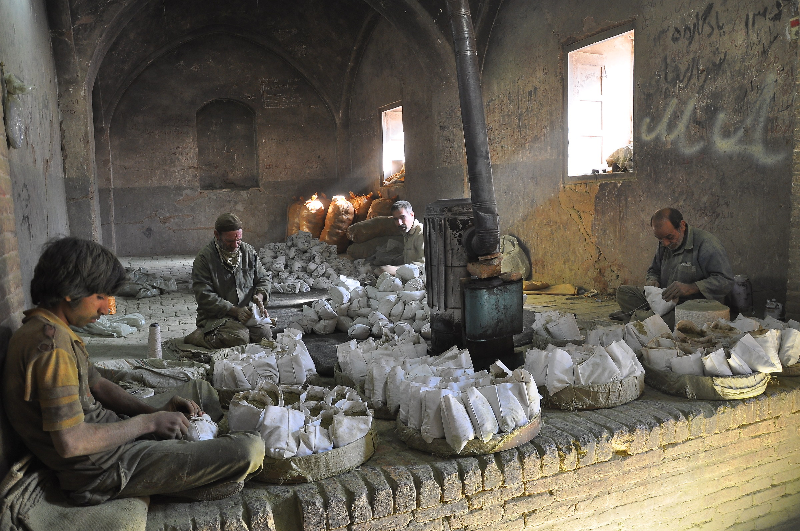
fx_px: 599
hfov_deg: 67.4
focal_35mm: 27
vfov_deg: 47.8
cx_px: 400
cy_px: 266
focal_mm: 18
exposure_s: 1/30
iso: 400
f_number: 3.5
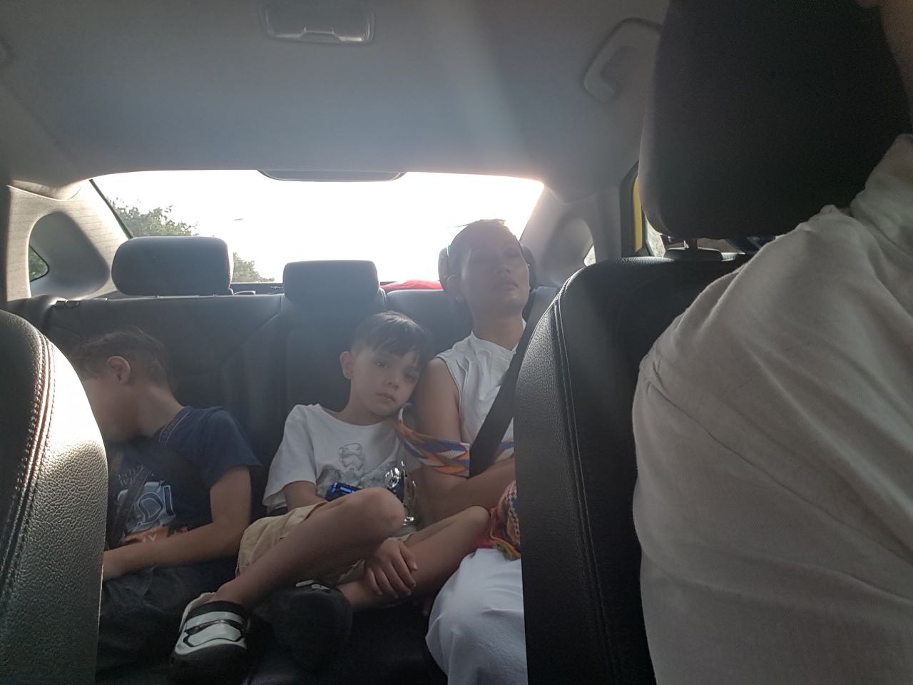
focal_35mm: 21
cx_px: 456
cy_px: 342
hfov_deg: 79.0
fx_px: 554
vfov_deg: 63.4
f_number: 1.7
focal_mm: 2.1
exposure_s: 1/327
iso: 50
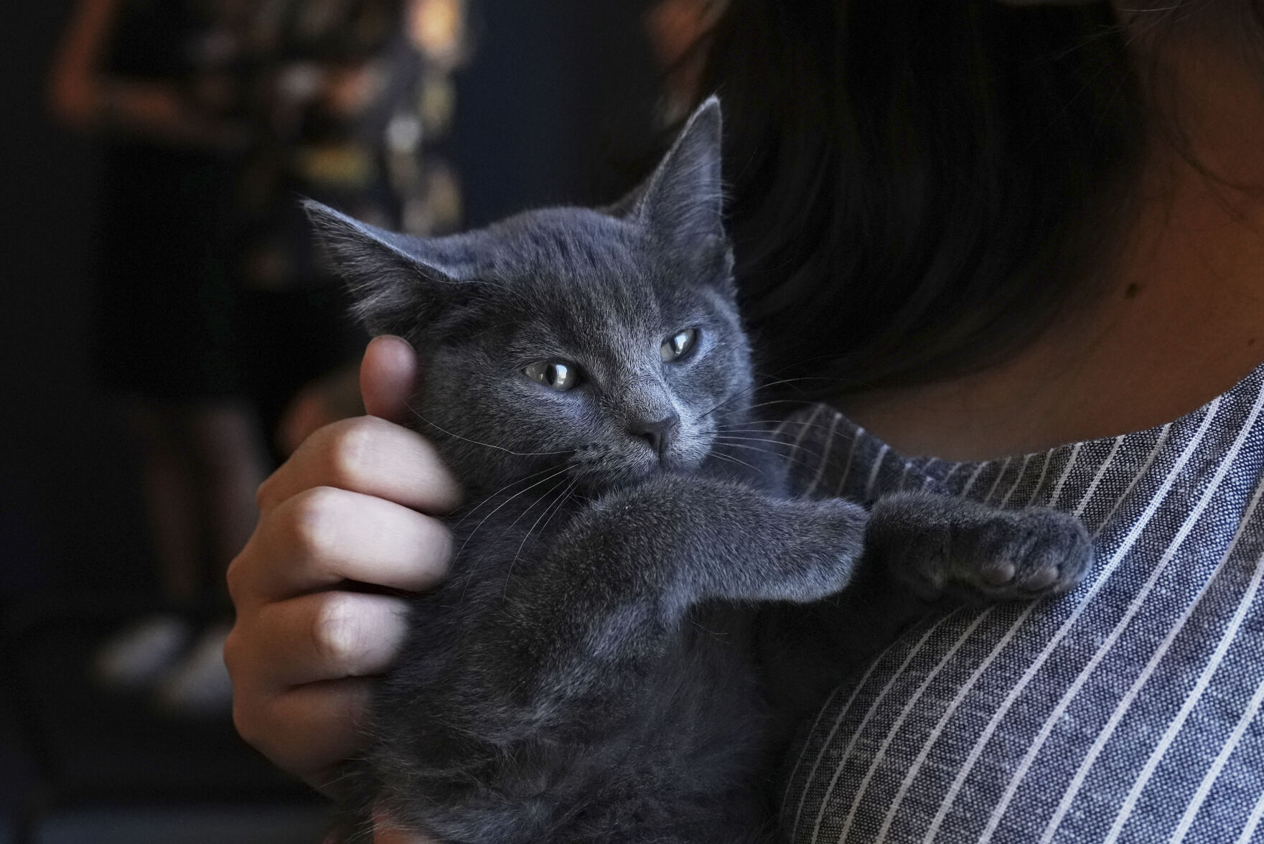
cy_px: 422
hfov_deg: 28.8
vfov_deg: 19.5
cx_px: 632
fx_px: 2459
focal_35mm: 70
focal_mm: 70
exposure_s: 1/200
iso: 6400
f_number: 9
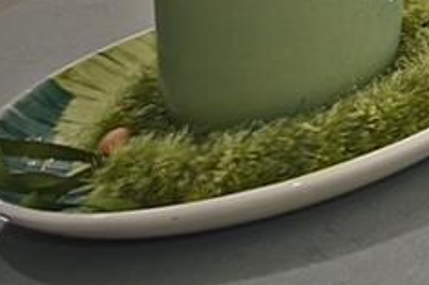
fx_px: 1297
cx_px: 1435
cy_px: -384
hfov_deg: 10.1
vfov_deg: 10.8
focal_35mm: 109
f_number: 6.3
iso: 100
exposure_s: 1/60
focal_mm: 11
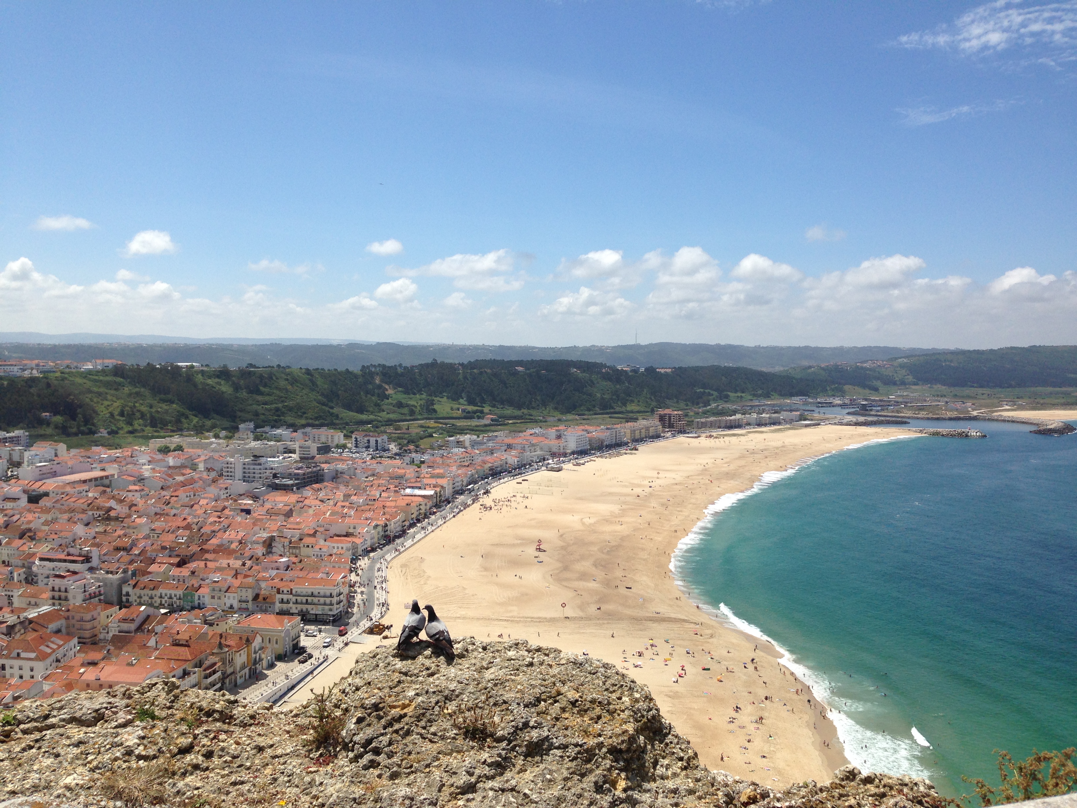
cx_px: 538
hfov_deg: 55.4
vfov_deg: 42.9
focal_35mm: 33
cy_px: 404
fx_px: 1027
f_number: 2.4
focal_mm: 4.12
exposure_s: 1/2710
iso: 50
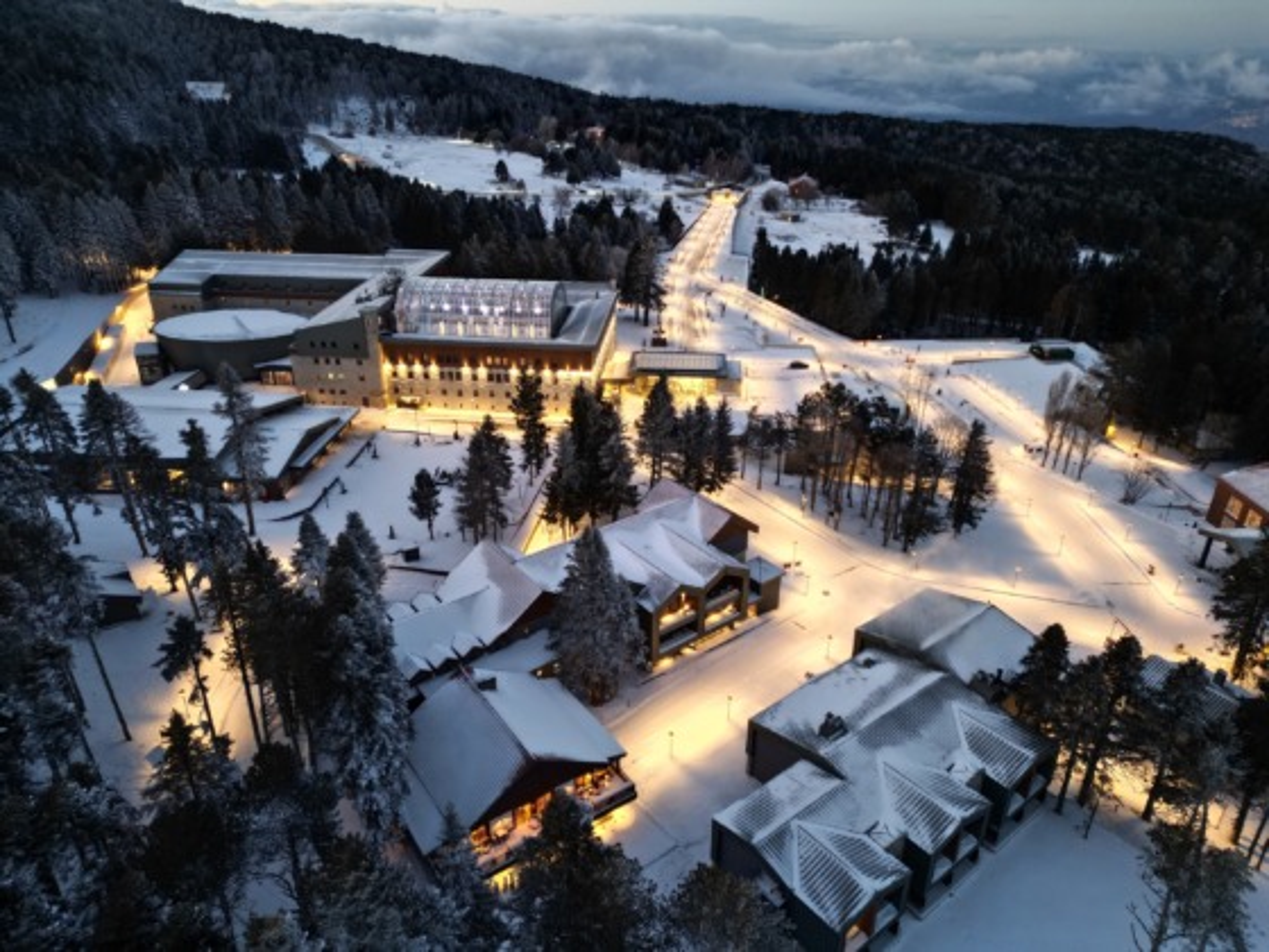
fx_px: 880
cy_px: 476
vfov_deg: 56.8
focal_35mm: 24
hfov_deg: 71.6
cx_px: 634
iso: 260
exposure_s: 1/15
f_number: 1.7
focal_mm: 6.72
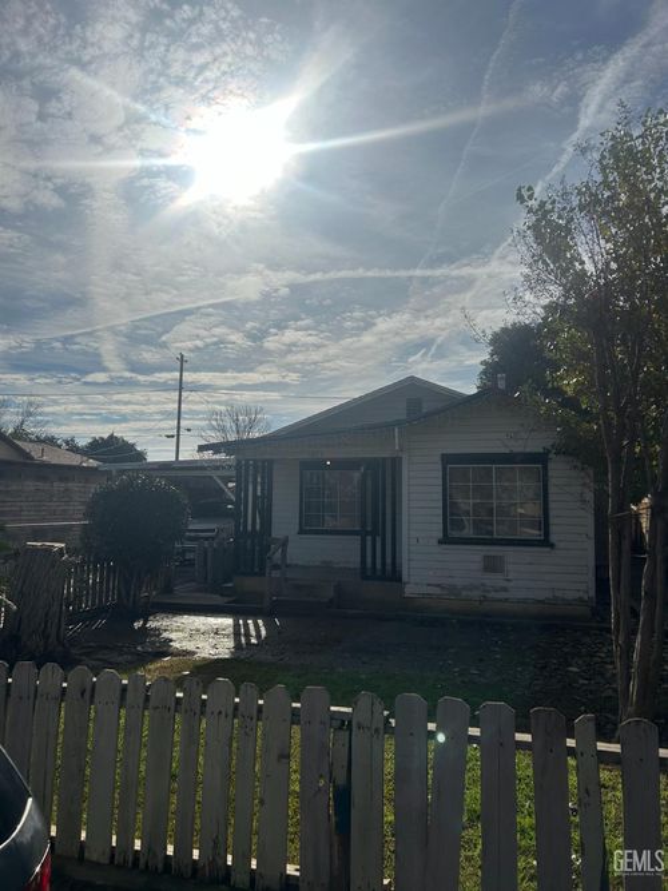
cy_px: 446
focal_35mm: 26
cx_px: 334
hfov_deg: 53.0
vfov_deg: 67.3
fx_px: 669
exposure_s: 1/23256
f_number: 1.5
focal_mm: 5.7
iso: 40
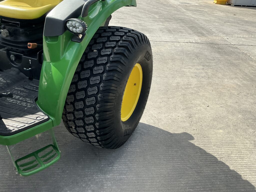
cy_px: 96
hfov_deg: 63.4
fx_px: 207
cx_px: 128
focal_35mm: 28
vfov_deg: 49.7
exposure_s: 1/912
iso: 25
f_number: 1.8
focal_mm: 3
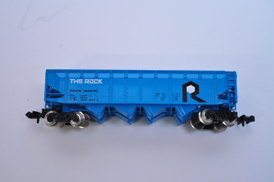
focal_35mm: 78
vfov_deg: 17.4
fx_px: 593
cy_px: 91
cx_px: 137
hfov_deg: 26.0
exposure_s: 1/125
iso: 1000
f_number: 5.6
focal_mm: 52
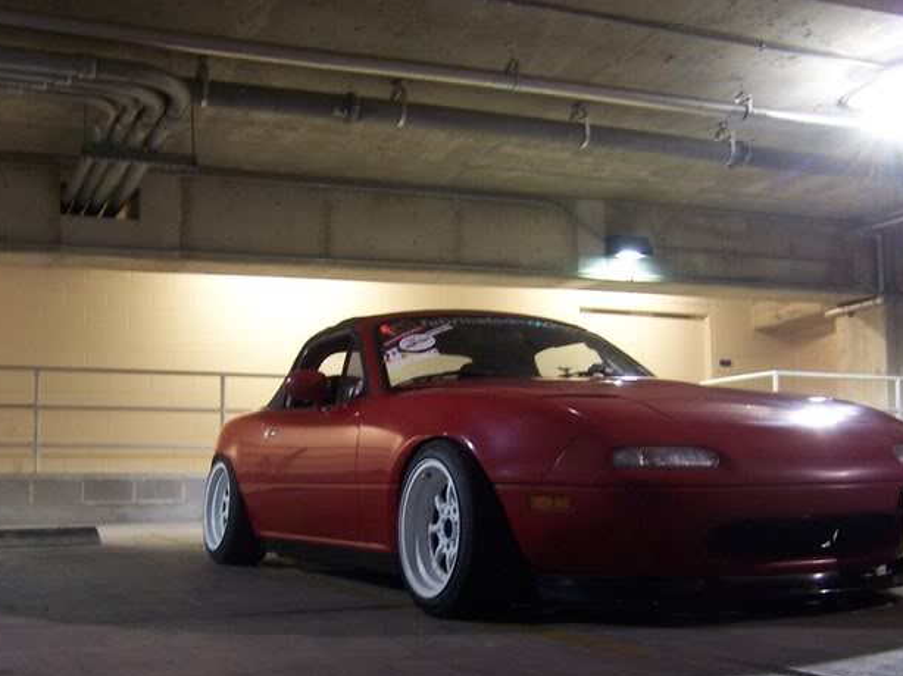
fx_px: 1121
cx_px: 401
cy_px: 406
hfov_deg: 43.8
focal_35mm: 43
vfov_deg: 33.5
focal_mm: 5.5
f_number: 3.4
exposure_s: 1/8
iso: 140
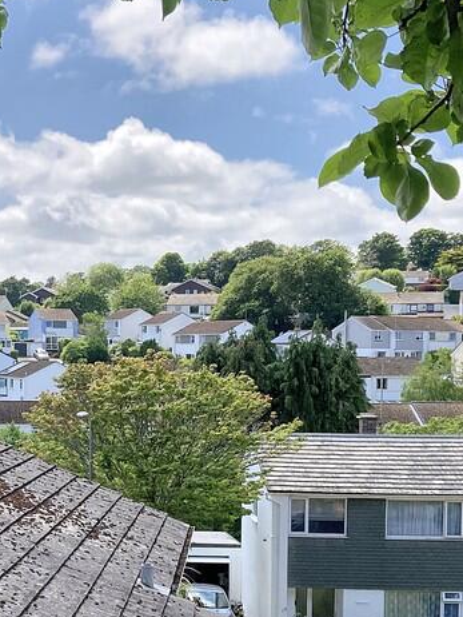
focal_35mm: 62
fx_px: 1105
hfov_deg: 23.3
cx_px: 79
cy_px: 411
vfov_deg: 30.9
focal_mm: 4
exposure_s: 1/1799
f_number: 1.8
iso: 20
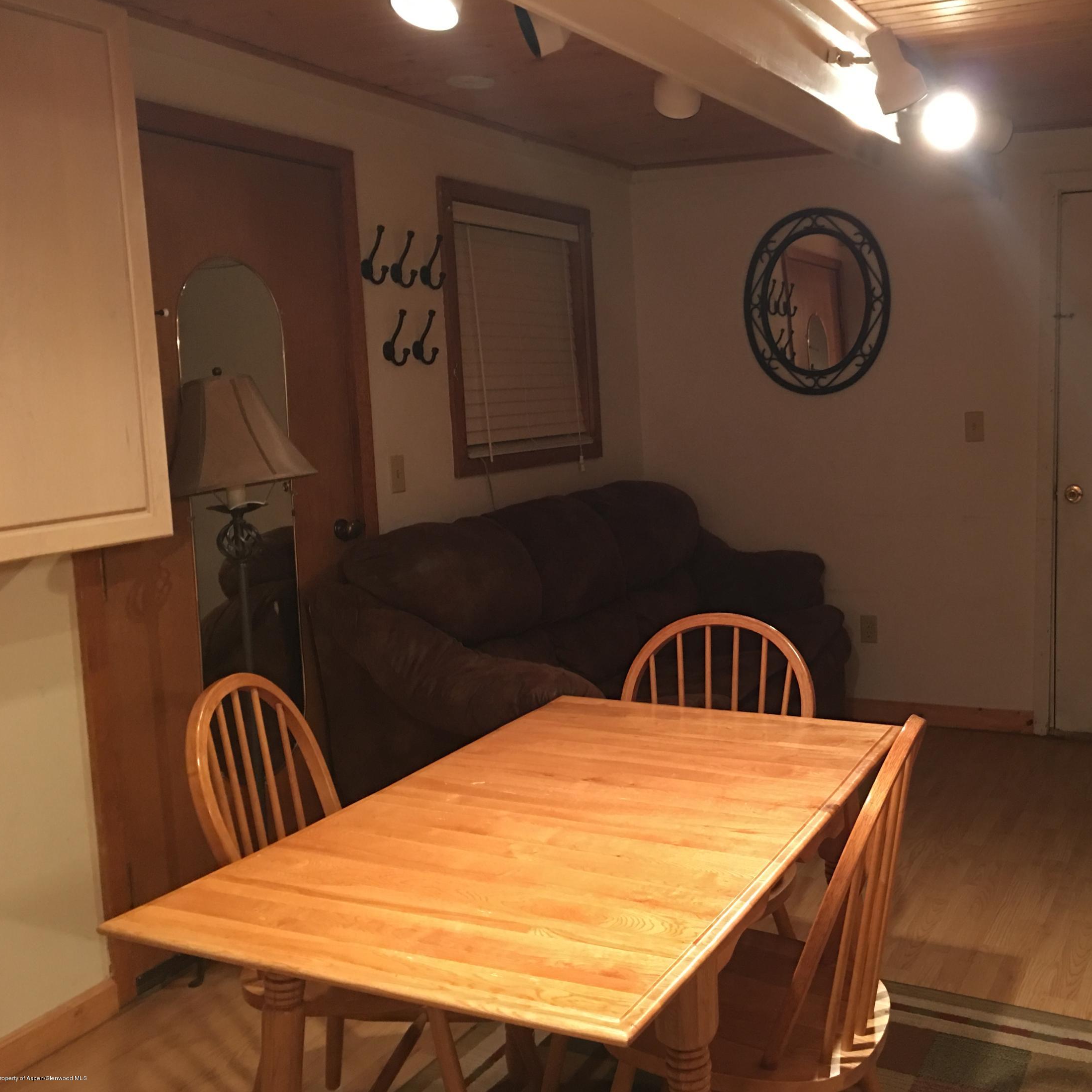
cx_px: 719
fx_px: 1249
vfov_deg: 47.2
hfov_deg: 46.6
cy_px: 554
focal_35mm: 35
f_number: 2.2
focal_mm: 4.15
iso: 50
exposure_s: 1/4
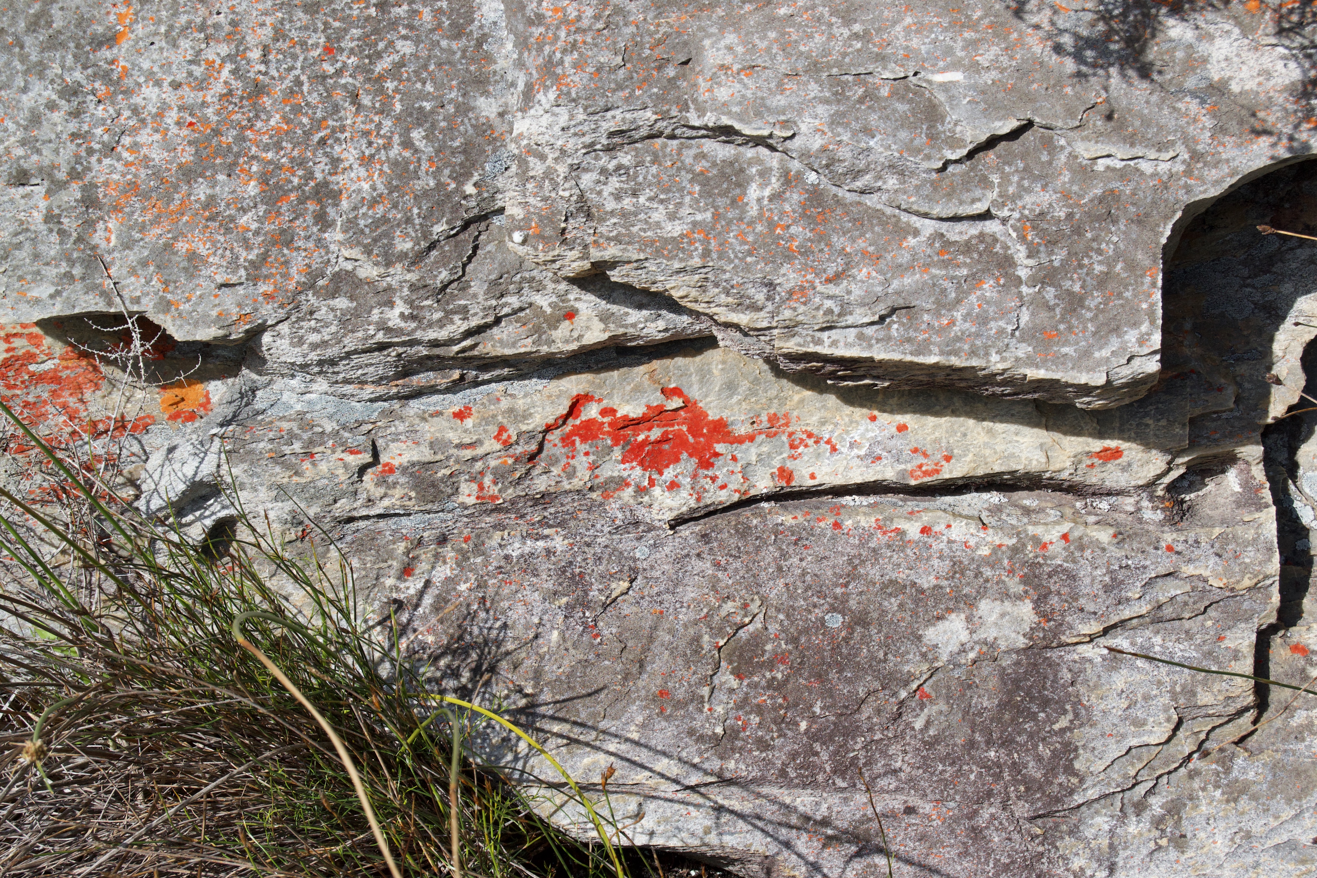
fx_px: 3018
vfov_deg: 16.6
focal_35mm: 82
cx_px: 658
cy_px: 439
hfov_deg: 24.6
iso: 400
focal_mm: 55
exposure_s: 1/500
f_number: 11
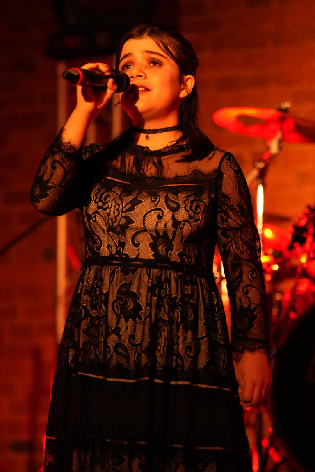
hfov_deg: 10.8
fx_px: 1673
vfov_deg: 16.1
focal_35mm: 128
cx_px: 158
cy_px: 236
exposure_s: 1/250
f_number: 1.8
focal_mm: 85
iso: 2500
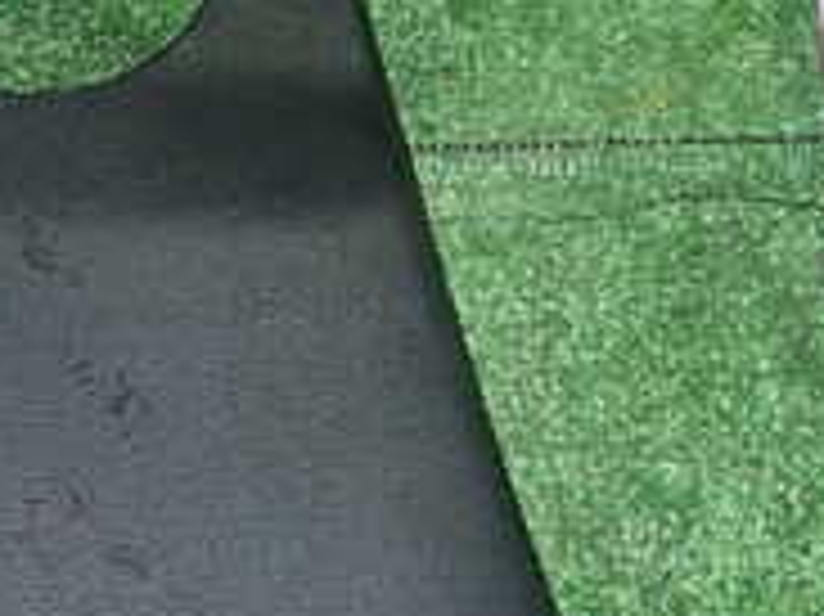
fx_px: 1951
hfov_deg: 23.2
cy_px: 148
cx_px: 77
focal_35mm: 82
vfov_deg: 17.9
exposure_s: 1/30
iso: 640
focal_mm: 4.5
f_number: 5.6
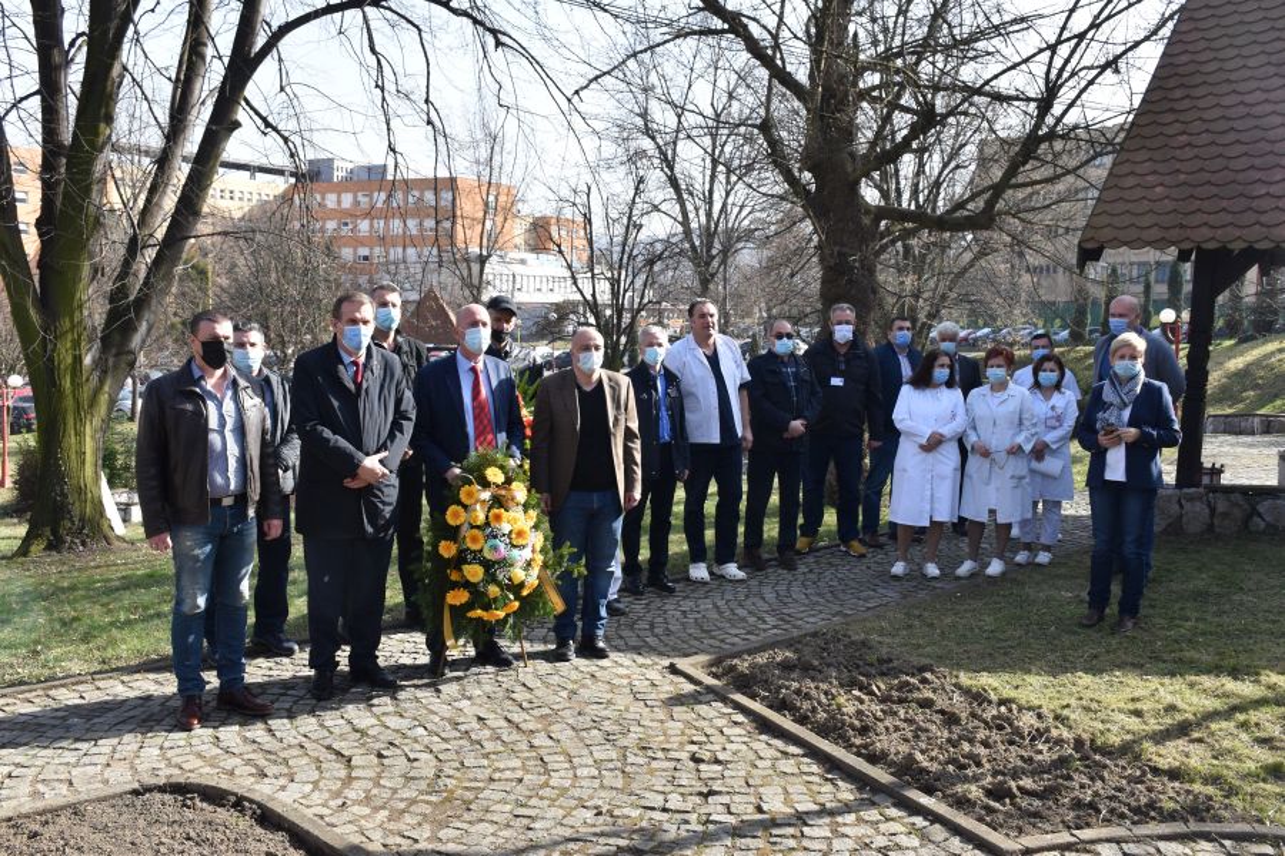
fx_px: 1231
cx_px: 642
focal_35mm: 34
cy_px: 428
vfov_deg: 38.4
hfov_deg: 55.1
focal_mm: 23
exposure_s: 1/320
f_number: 9
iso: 400
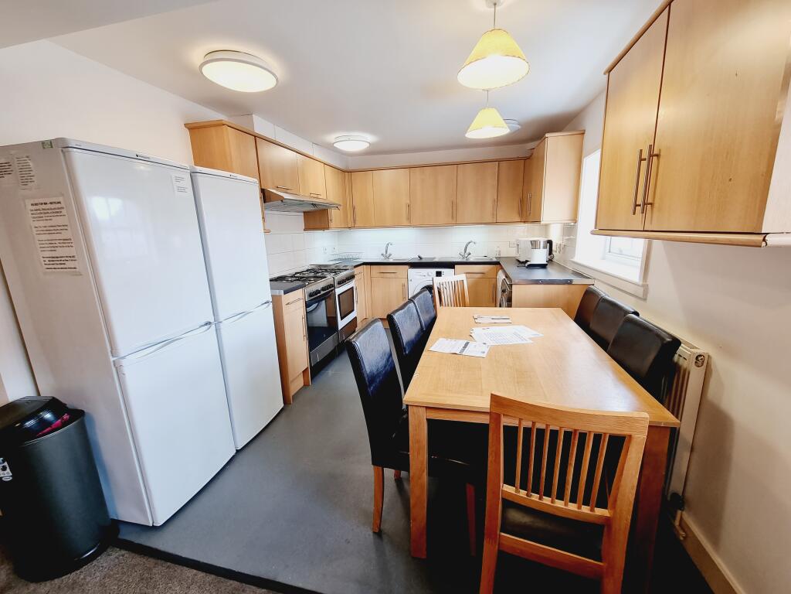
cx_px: 396
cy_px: 297
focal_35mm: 13
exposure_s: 1/50
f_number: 2.2
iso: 100
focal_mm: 2.2
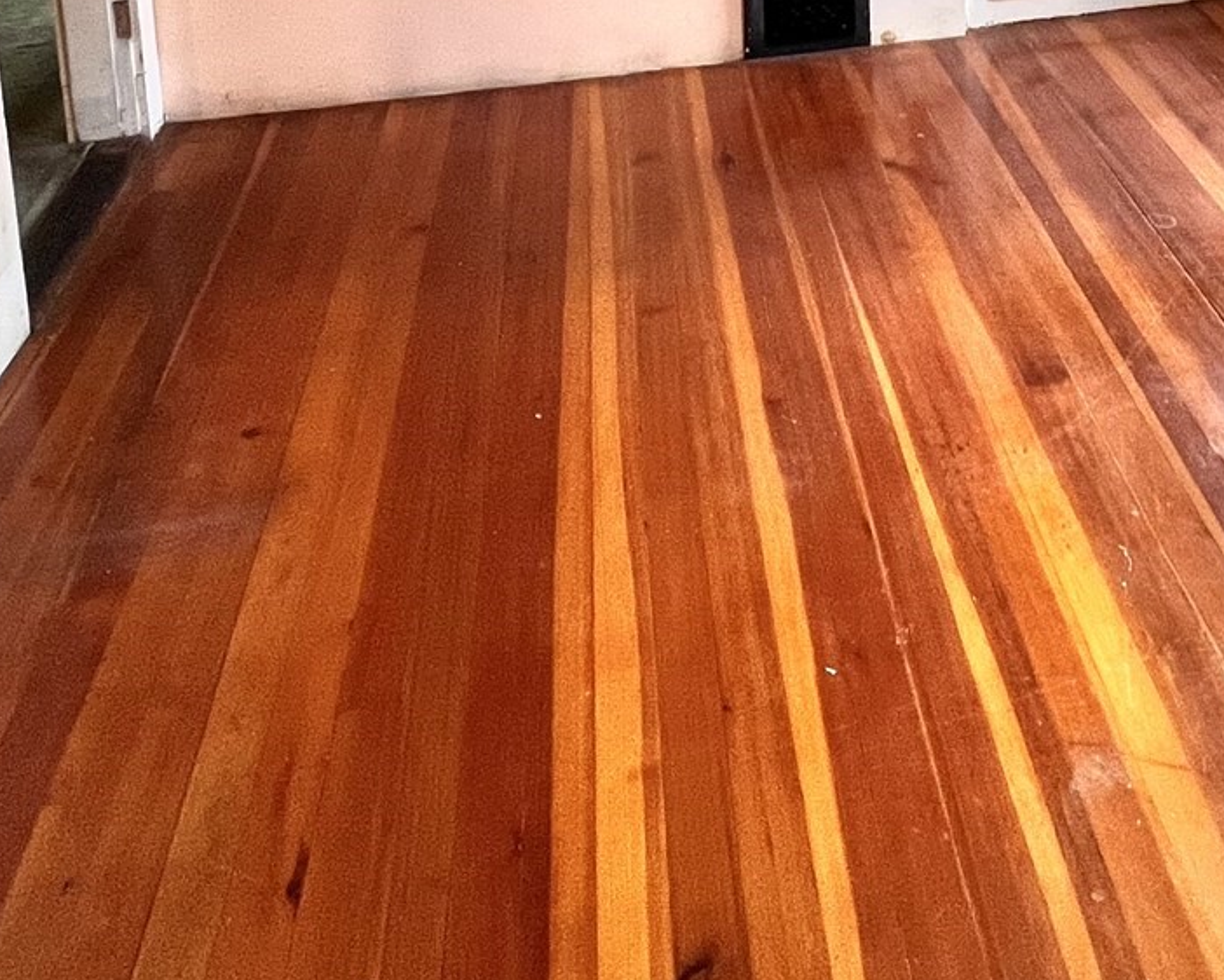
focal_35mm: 37
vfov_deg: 30.6
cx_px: 936
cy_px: -323
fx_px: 1341
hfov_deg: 47.0
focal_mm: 1.57
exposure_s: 1/60
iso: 250
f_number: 1.8
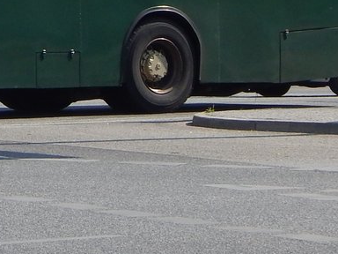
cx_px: -144
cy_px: -93
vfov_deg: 6.3
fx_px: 2285
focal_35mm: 234
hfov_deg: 8.3
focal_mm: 13.5
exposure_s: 1/800
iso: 125
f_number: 4.2
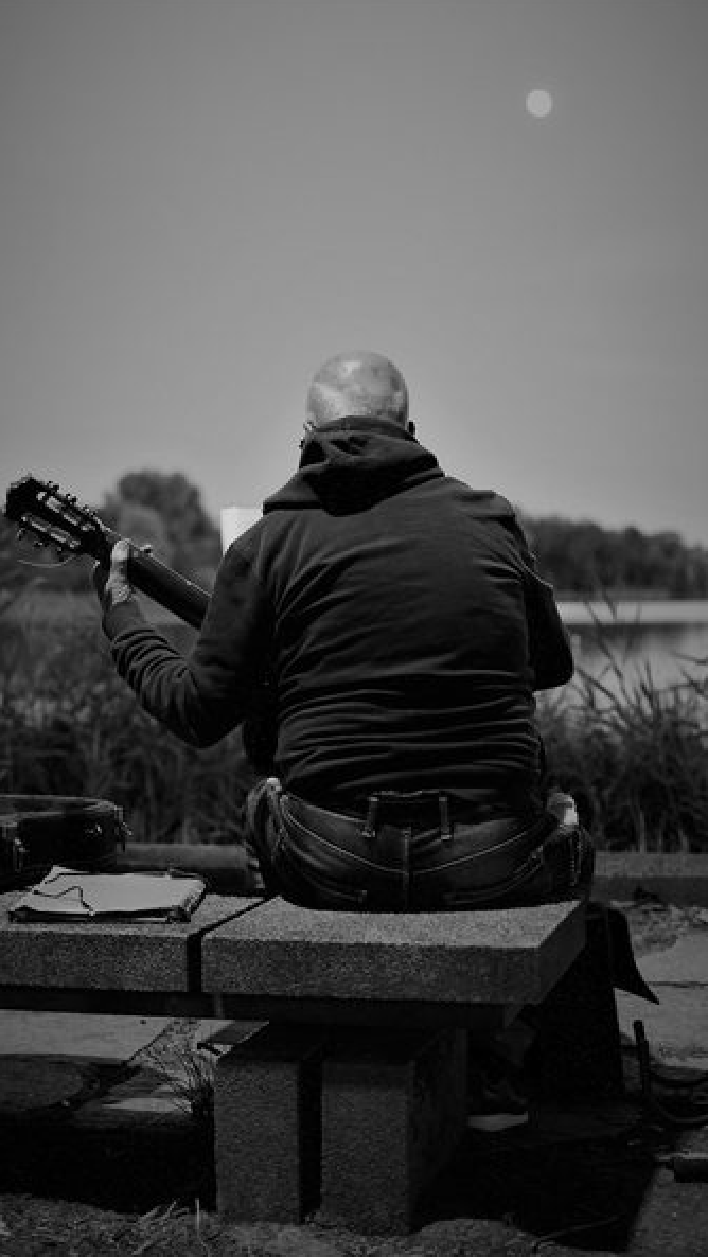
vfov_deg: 37.5
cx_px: 352
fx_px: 1851
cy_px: 627
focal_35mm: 56
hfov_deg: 21.6
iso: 800
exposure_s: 1/50
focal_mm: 35
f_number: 1.8
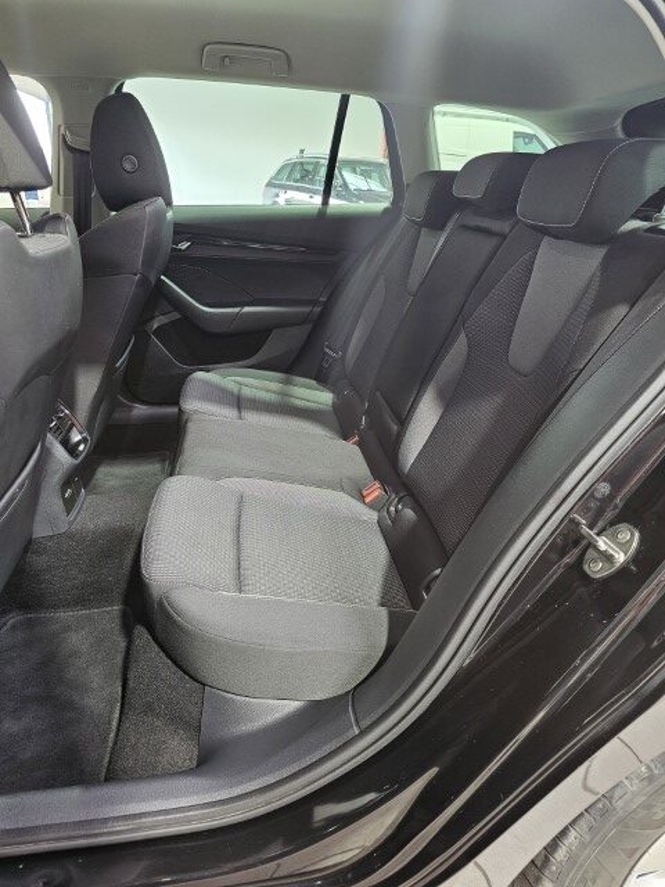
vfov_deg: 73.9
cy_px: 444
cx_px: 332
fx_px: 589
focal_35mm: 23
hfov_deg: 58.9
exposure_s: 1/50
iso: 640
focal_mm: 6.3
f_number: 1.7
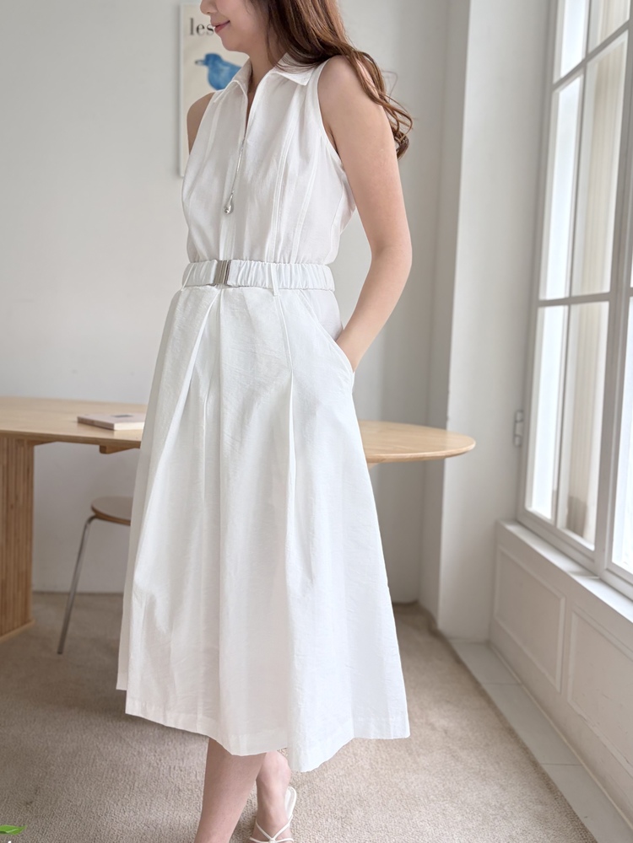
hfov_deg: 53.1
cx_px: 316
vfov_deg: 67.3
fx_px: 634
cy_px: 422
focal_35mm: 26
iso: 64
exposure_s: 1/120
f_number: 1.6
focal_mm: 5.96
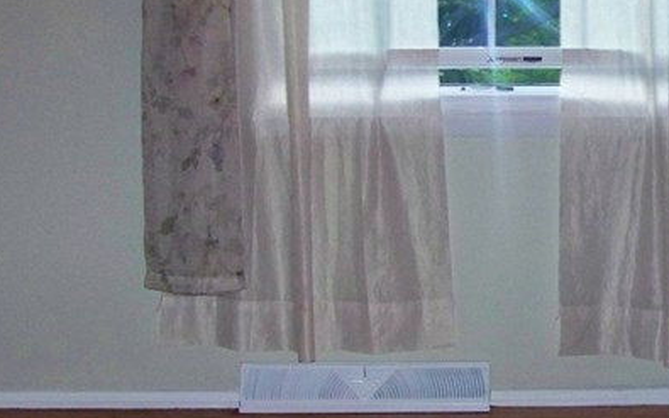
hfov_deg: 20.8
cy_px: 183
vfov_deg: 13.2
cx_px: 532
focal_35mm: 99
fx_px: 1805
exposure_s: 1/30
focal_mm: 5.85
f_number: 2.8
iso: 200
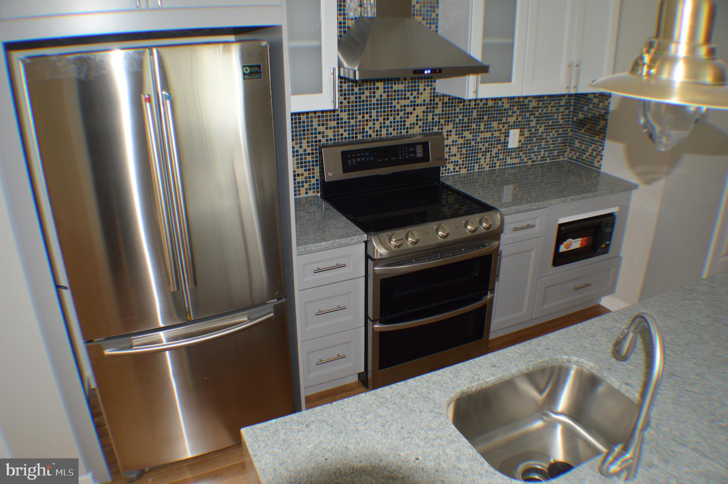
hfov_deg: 57.3
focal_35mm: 33
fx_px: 667
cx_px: 364
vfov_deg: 39.9
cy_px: 242
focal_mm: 22
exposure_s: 1/60
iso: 560
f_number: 3.5
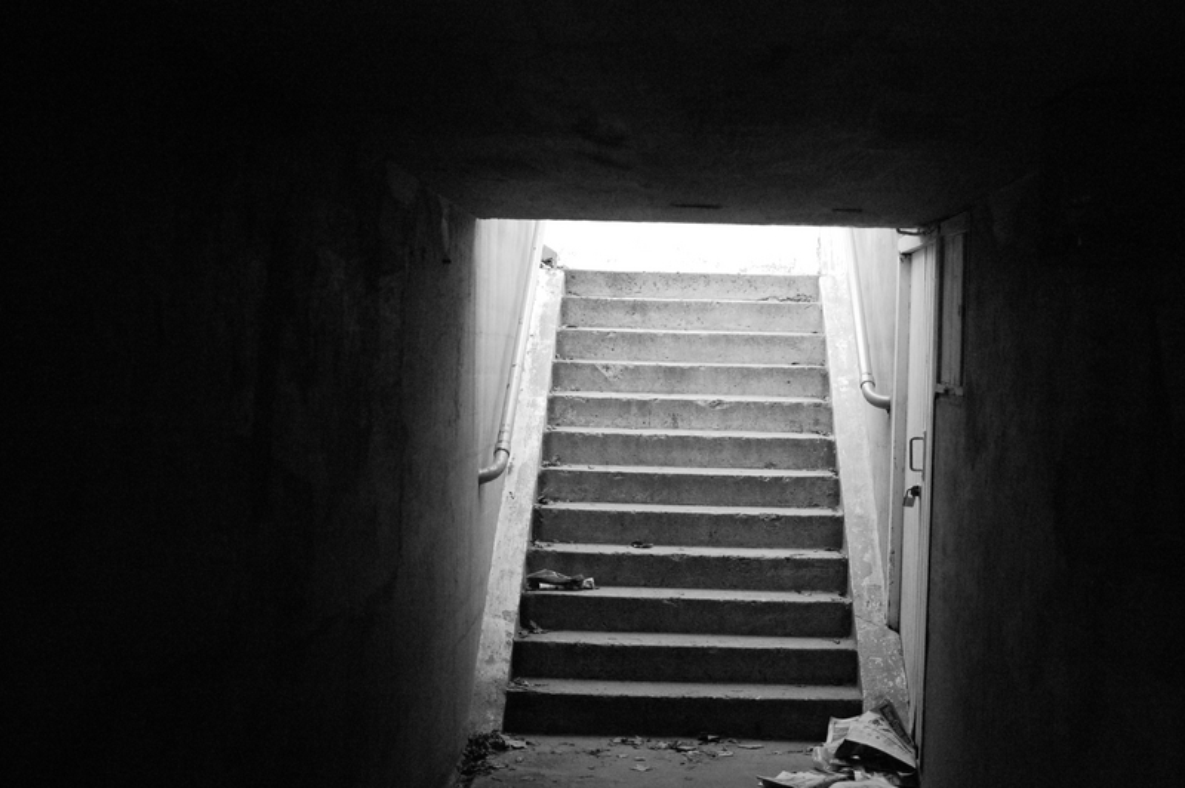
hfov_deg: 37.9
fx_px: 1727
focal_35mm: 52
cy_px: 394
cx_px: 592
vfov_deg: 25.7
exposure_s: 1/125
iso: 1600
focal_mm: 35
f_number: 1.8
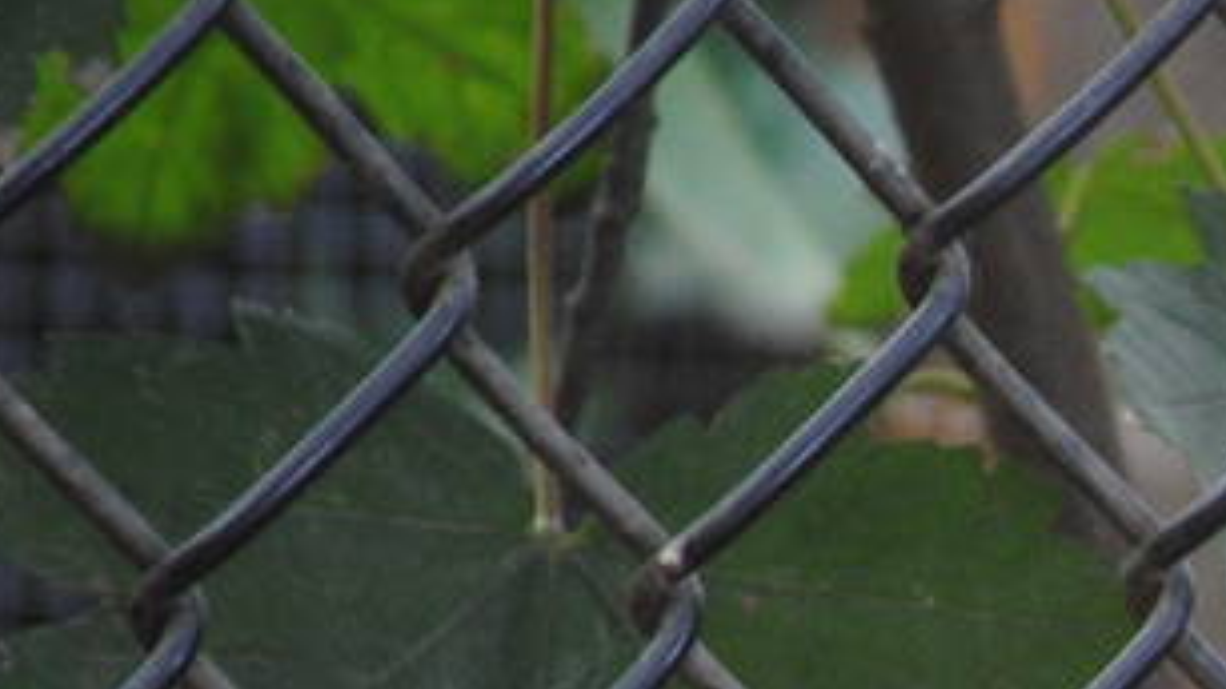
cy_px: 1652
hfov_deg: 1.3
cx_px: 3113
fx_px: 56068
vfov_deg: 0.7
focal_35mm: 1725
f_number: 5.3
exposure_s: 1/30
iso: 400
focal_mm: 210
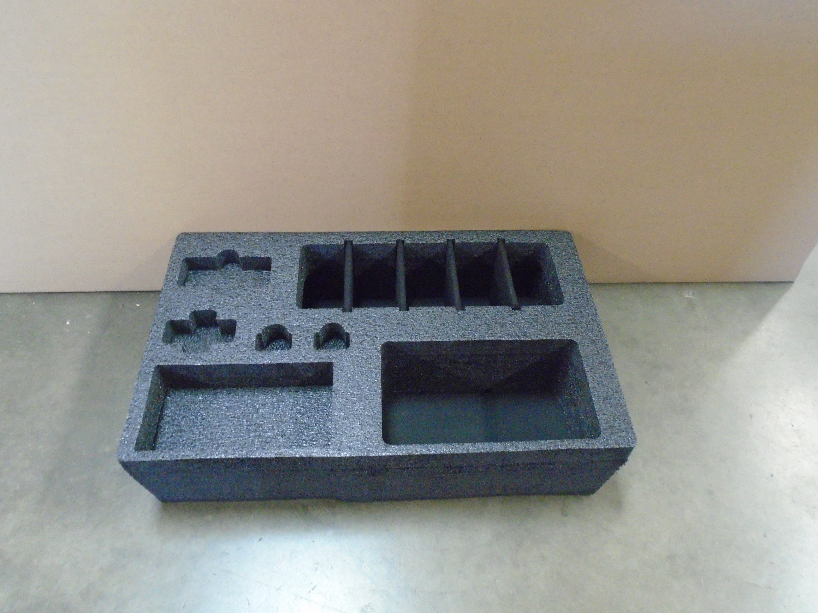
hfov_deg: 67.3
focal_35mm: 26
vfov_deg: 53.1
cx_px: 409
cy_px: 306
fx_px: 614
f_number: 3.2
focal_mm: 4.6
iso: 800
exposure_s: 1/20
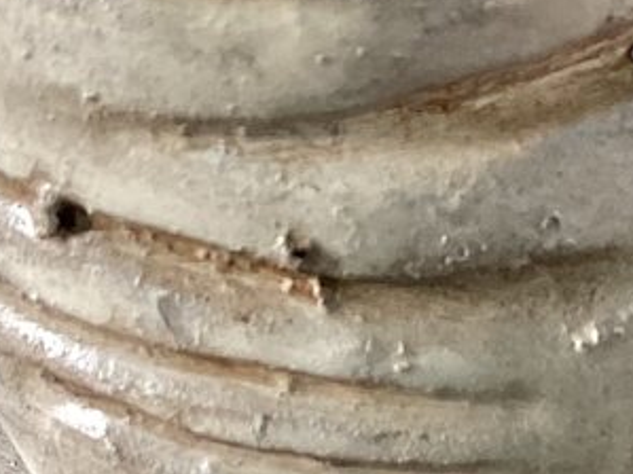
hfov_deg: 11.7
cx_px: 1098
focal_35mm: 157
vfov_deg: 9.2
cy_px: 695
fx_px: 2870
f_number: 2.4
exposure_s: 1/60
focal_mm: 3.3
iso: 80
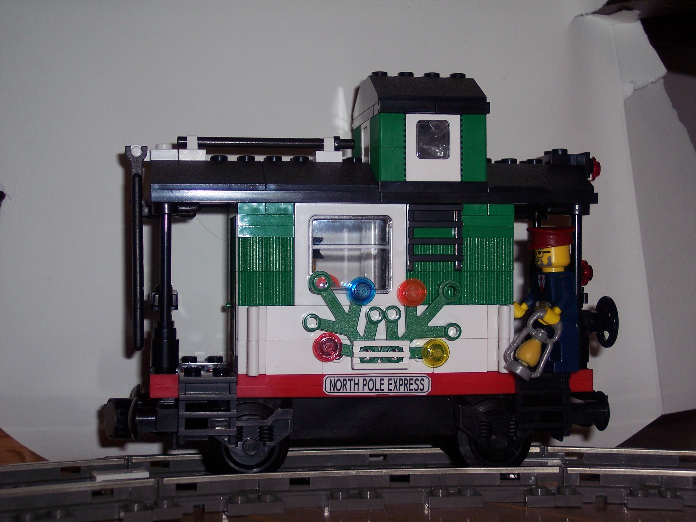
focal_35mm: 65
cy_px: 261
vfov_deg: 22.6
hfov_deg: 29.8
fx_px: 1307
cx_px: 348
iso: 100
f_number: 3.4
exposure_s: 1/90
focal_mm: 13.3
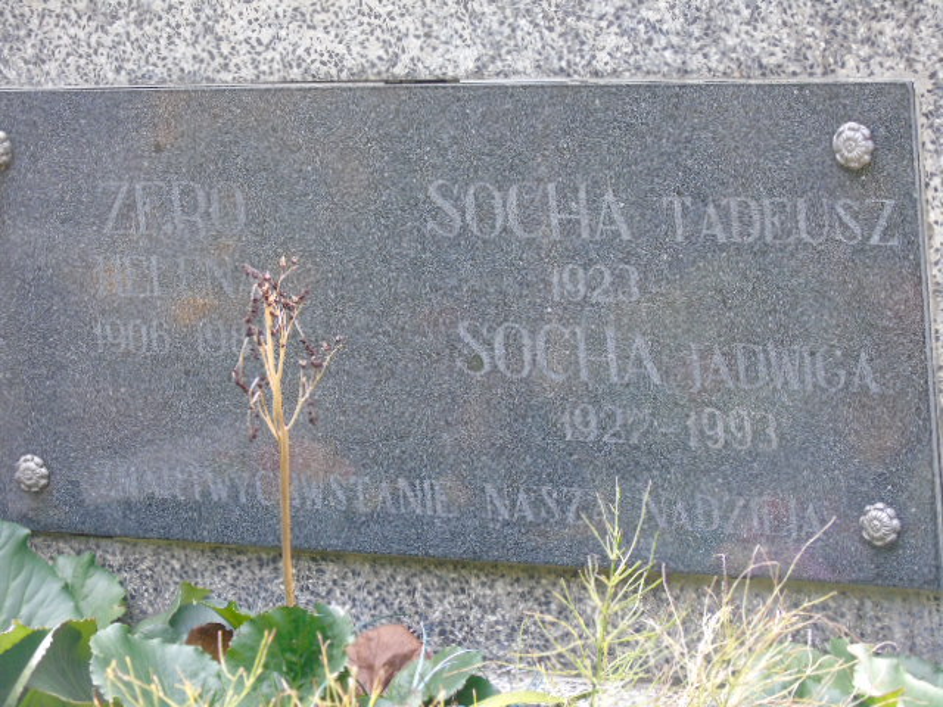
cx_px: 472
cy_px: 354
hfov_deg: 13.9
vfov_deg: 10.4
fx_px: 3868
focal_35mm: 142
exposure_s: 1/80
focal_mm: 25
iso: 400
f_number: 4.7
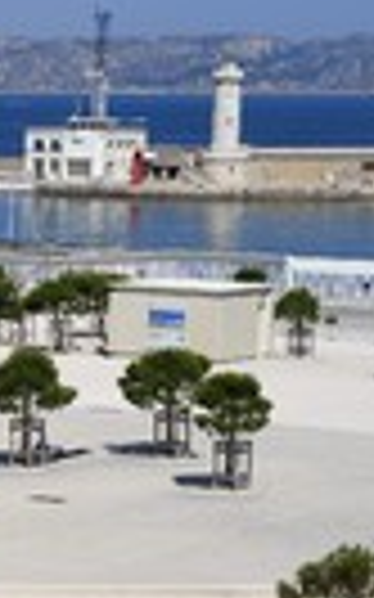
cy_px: 432
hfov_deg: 7.6
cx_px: -536
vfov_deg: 13.0
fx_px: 2628
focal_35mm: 161
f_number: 16
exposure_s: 1/320
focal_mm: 50
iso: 200
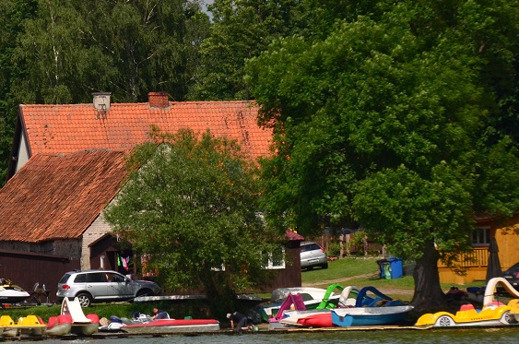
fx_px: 6892
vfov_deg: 2.9
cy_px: 205
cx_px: 195
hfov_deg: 4.3
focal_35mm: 479
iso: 500
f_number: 5
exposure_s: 1/8000
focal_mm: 180
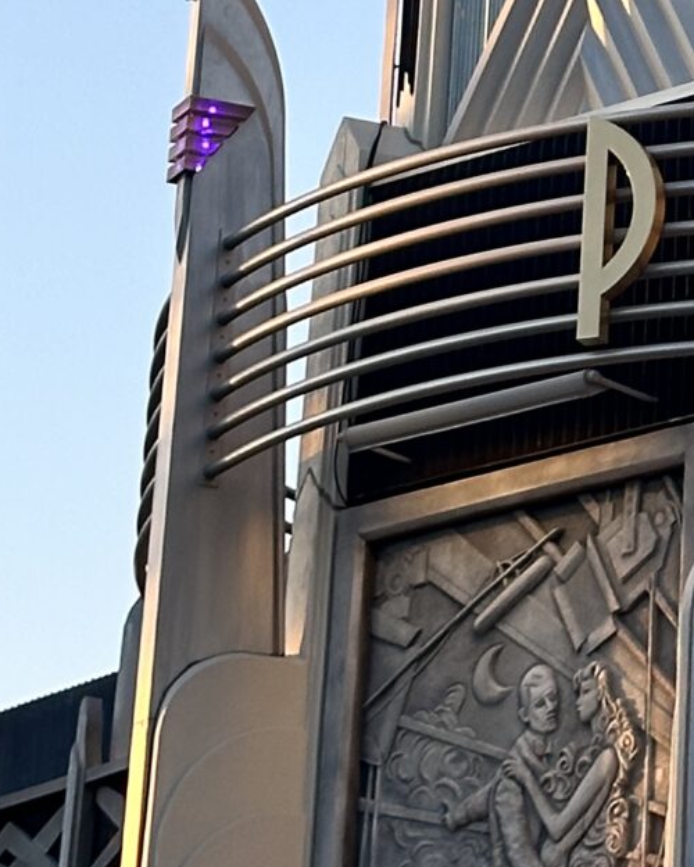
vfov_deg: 9.5
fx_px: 4930
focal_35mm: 192
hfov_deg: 7.9
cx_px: 938
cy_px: -710
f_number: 1.78
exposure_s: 1/552
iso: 64
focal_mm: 6.86
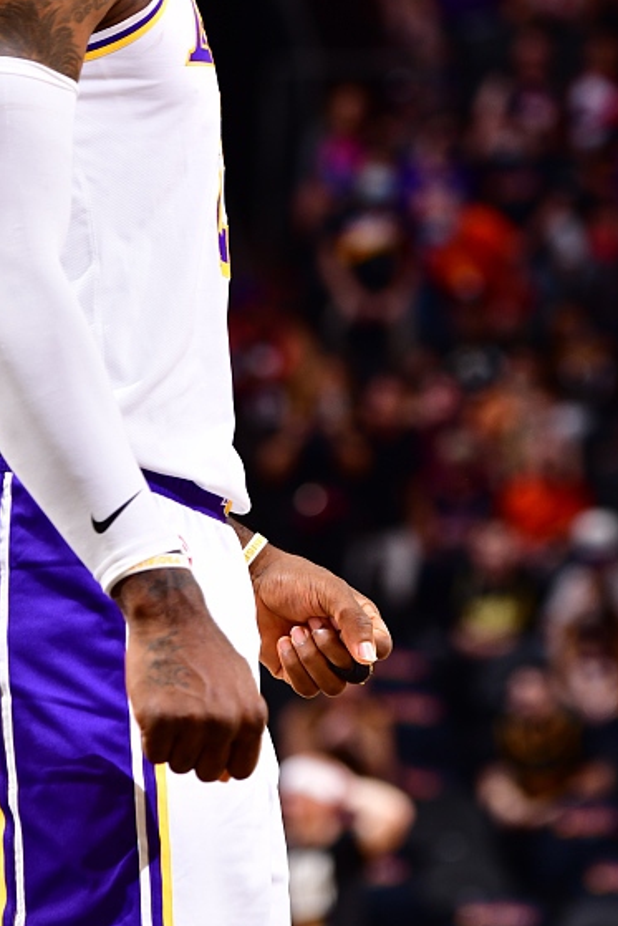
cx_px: 228
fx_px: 10370
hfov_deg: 3.4
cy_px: 268
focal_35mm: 403
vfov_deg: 5.1
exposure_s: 1/250
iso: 320
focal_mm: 220
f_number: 5.6
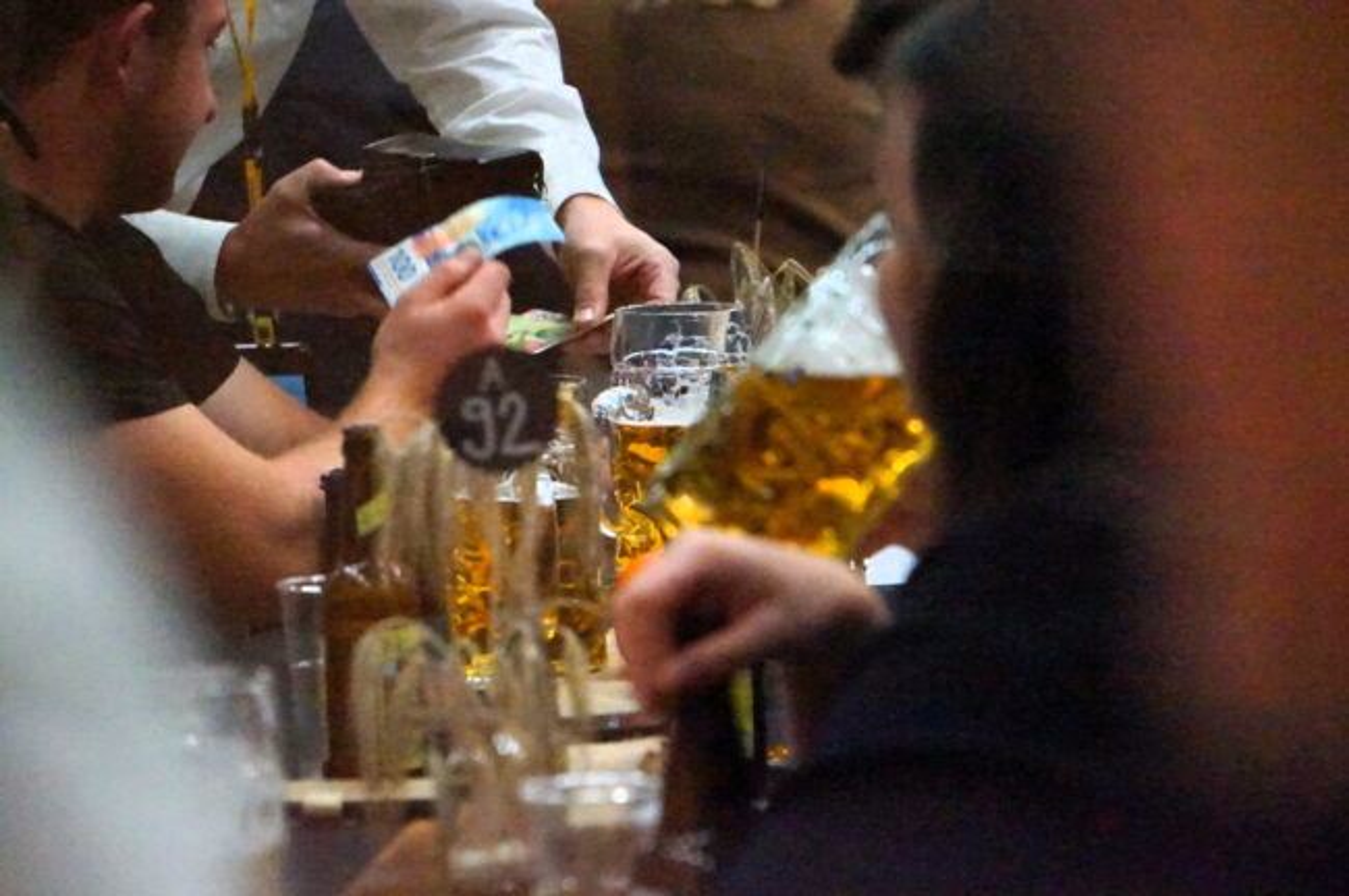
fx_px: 9096
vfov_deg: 5.6
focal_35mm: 243
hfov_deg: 8.5
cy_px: 448
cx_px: 674
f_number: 6.3
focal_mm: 162
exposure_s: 1/160
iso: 16000
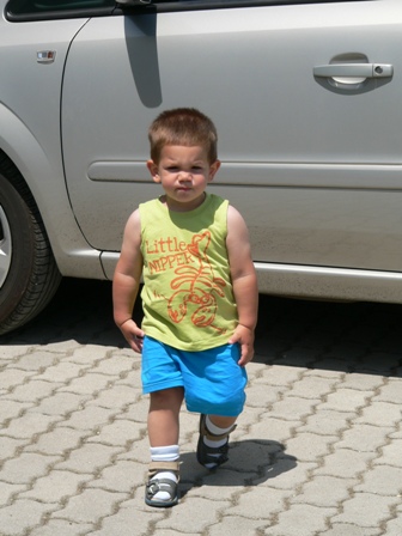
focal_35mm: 130
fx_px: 2013
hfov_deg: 11.4
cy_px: 268
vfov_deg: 15.2
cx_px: 201
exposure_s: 1/640
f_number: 4.6
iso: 80
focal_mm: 21.6
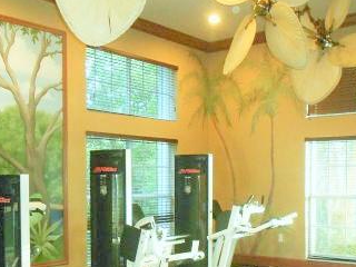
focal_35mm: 52
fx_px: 535
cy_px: 185
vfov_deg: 27.8
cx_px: 207
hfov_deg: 36.7
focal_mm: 4.6
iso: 500
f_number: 3.2
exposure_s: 1/25
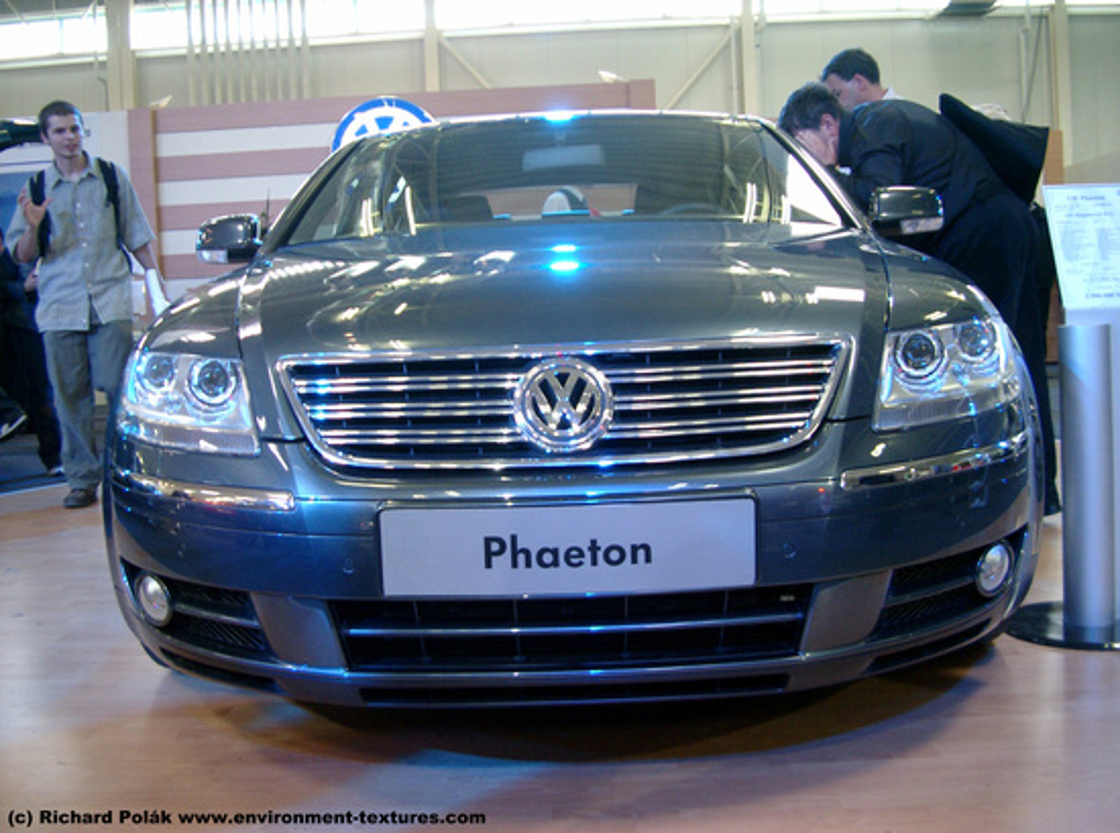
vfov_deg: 38.5
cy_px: 416
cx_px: 560
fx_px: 1193
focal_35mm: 37
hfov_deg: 50.3
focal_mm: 7.6
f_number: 2.6
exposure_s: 1/60
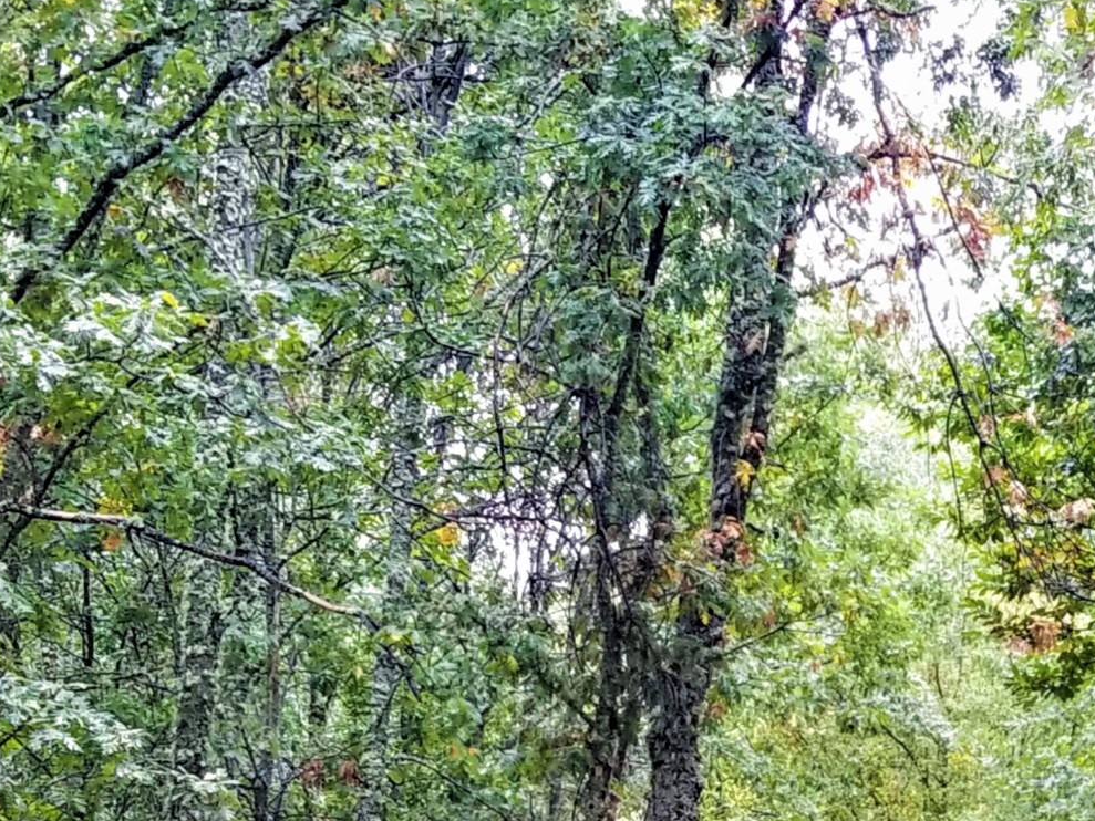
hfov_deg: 34.0
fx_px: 1677
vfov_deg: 26.2
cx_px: 1001
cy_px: 809
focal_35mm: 53
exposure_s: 1/48
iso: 160
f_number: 1.7
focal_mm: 4.3
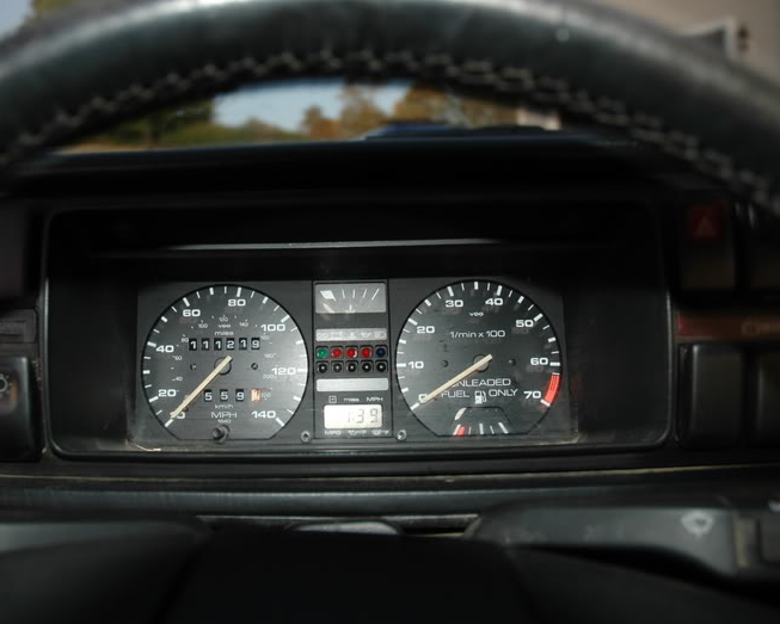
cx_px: 330
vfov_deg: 47.1
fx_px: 716
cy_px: 308
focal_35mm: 31
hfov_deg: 56.9
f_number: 3.5
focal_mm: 18
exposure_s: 1
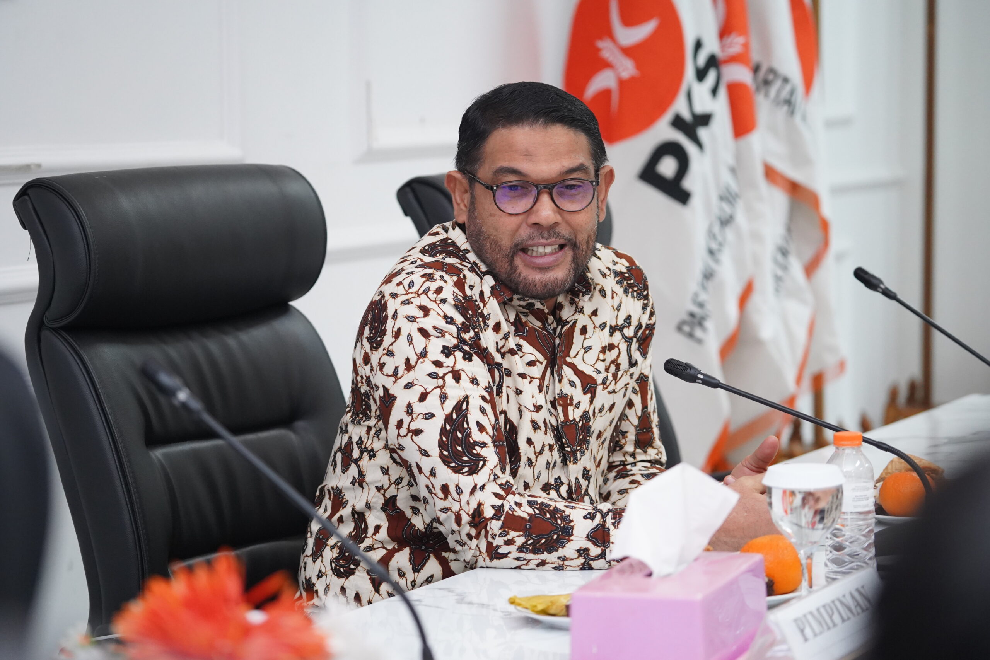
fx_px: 2860
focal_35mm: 104
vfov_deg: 13.2
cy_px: 330
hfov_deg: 19.6
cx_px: 495
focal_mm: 104
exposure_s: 1/160
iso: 5000
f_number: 4
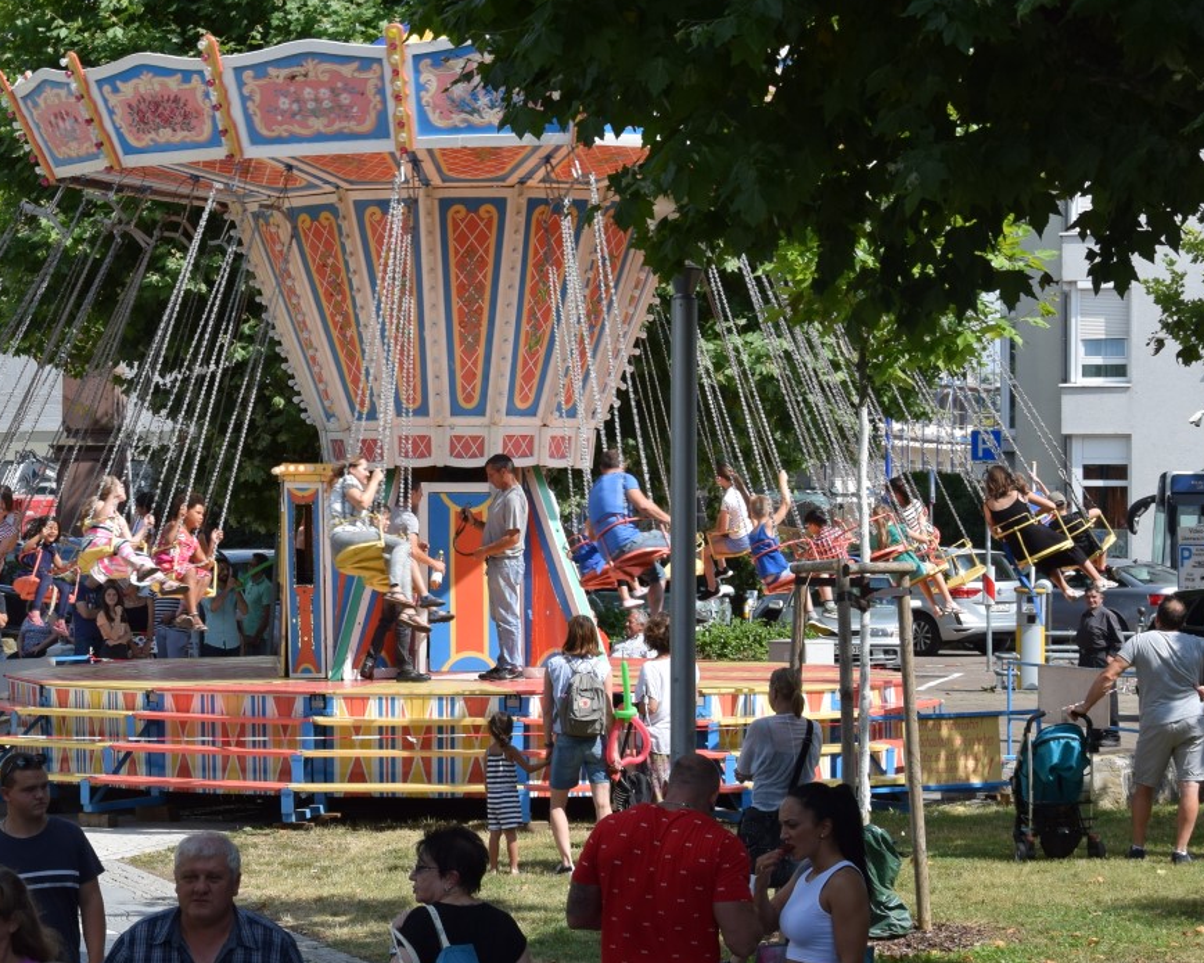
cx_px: 327
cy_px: 461
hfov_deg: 15.2
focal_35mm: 126
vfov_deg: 12.2
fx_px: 4489
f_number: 10
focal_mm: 48
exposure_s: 1/400
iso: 200
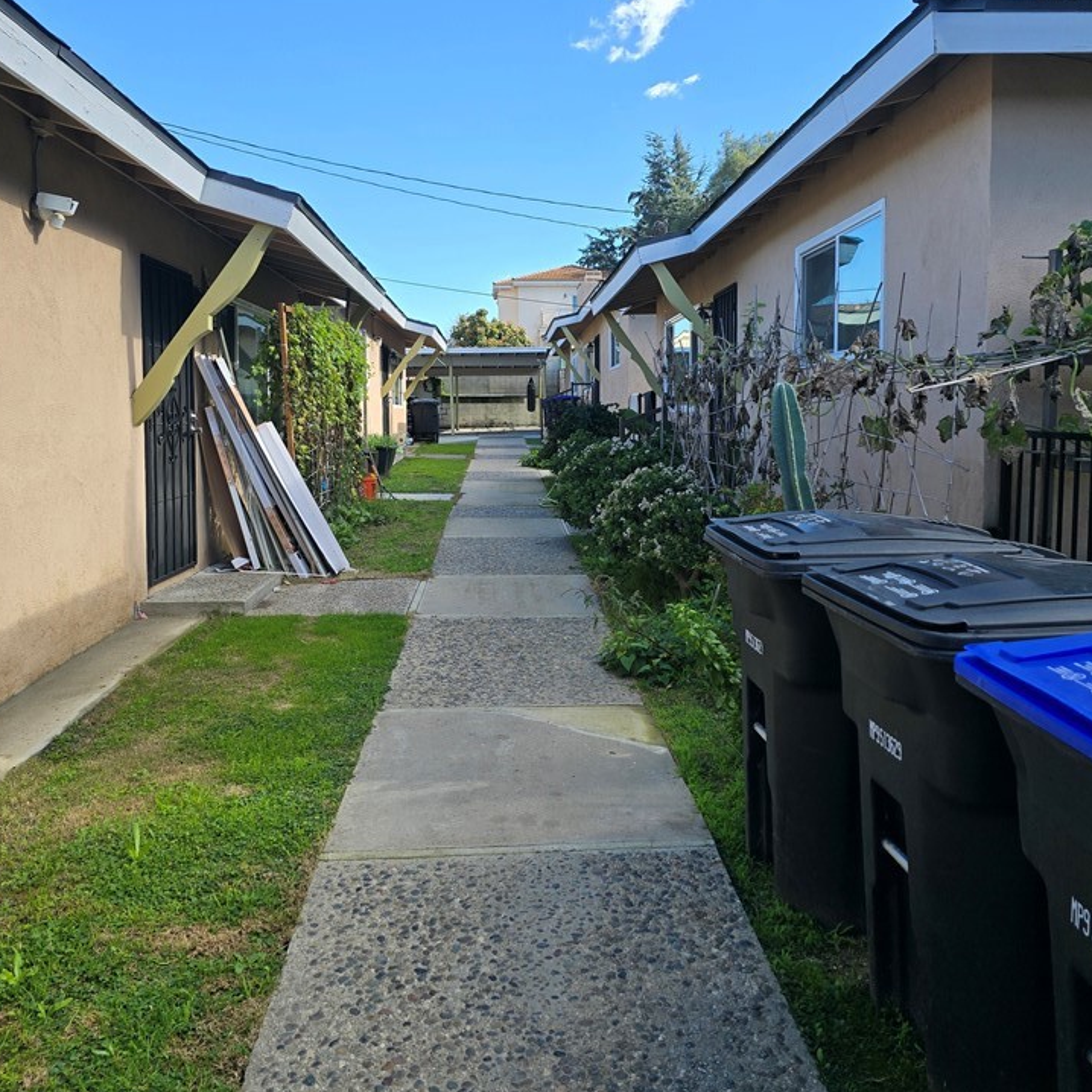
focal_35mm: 29
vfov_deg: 55.4
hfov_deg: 55.6
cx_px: 538
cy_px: 465
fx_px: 1035
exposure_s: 1/309
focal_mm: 6.3
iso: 12
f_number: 1.7
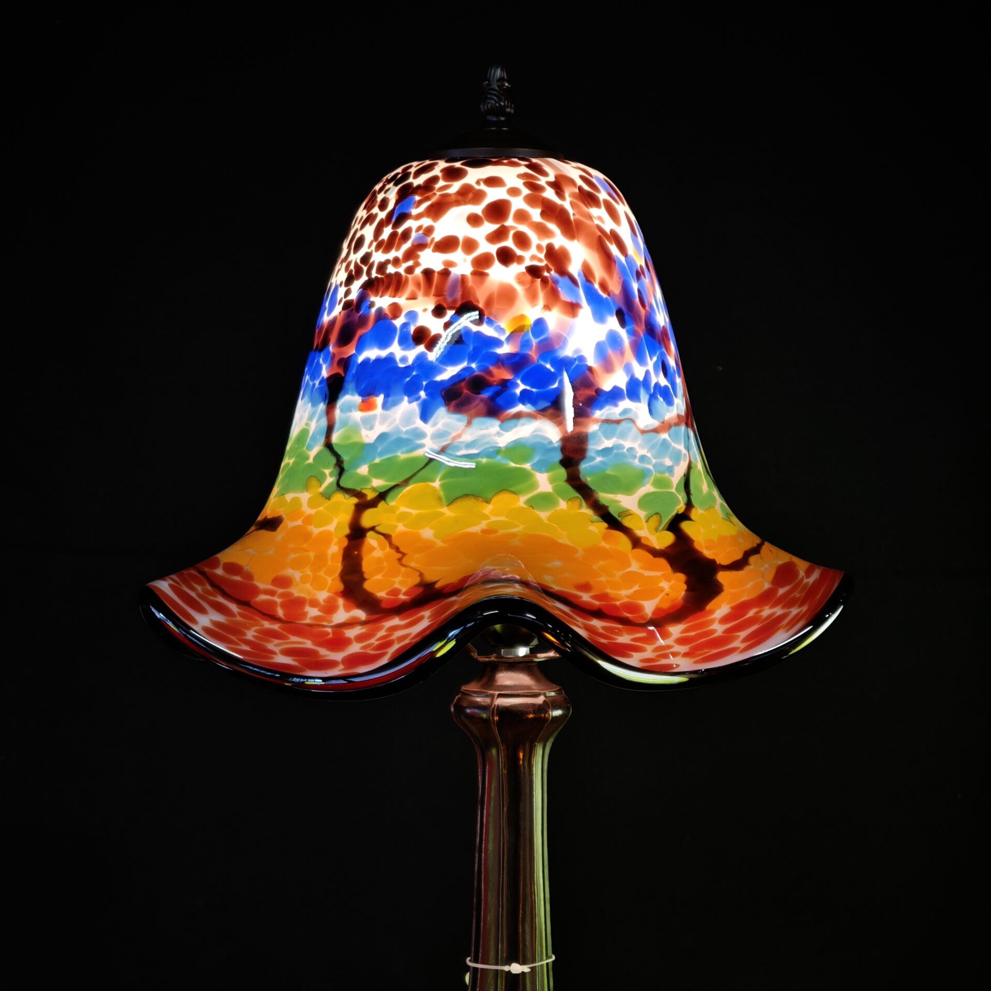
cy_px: 659
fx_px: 2688
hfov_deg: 20.9
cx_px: 493
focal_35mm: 83
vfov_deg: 20.8
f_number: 1.8
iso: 125
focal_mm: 11.5
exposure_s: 1/50
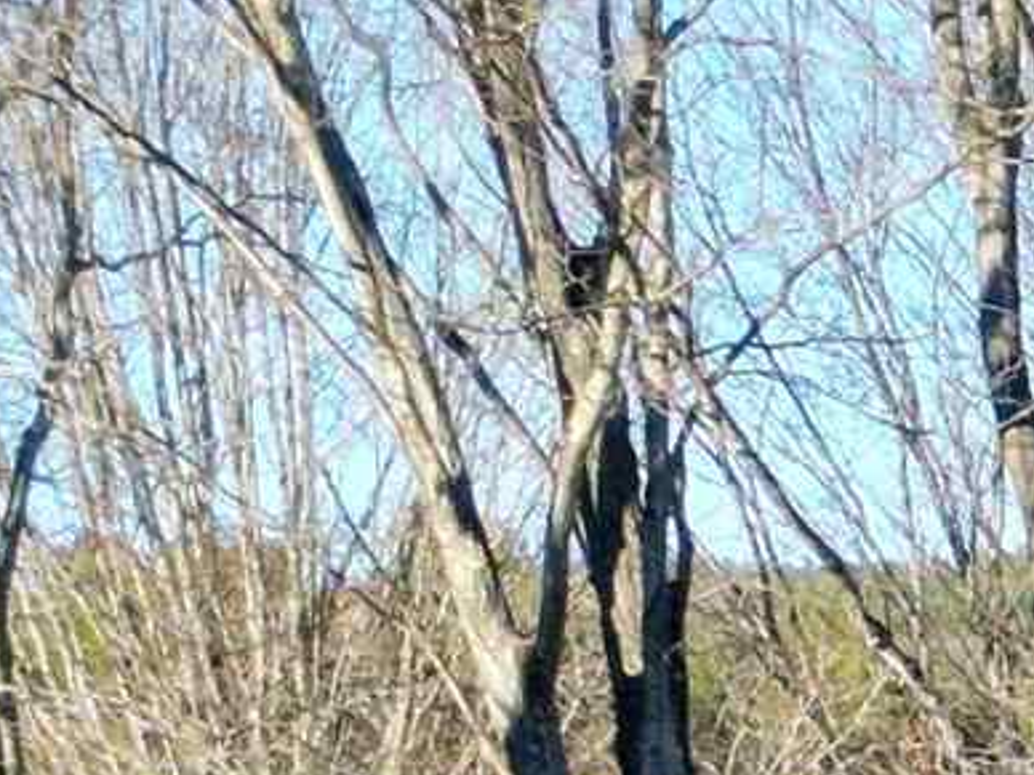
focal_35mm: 190
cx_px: 4019
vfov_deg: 6.7
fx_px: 5675
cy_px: 2679
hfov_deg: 7.6
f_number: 1.7
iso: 100
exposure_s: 1/725
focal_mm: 6.72
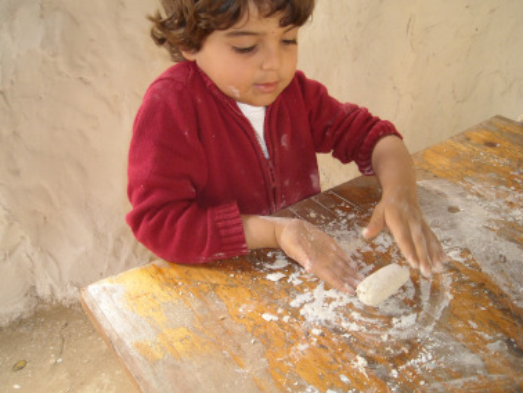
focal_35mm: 37
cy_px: 187
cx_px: 248
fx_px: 559
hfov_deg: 50.1
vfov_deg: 38.7
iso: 200
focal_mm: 5.7
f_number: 2.8
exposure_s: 1/60
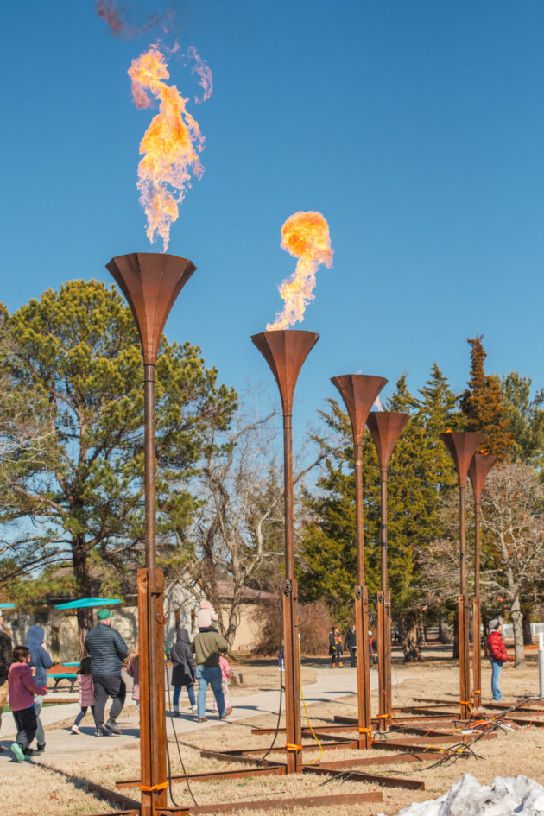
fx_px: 1179
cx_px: 265
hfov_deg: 26.0
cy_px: 436
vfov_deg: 38.2
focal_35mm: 52
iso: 320
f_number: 3.2
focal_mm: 32
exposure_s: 1/8000
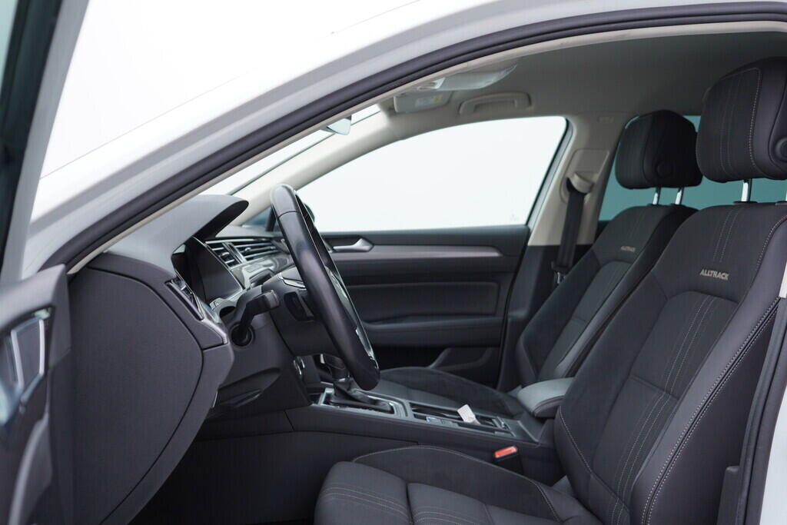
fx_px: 787
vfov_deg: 36.9
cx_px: 394
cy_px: 262
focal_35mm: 36
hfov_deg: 53.1
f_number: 3.2
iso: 125
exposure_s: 1/50
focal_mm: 24
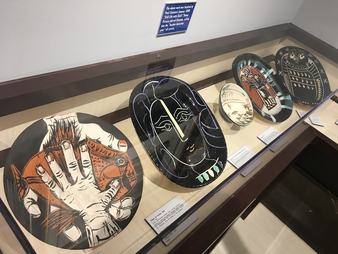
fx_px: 283
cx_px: 169
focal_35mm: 29
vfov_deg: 48.2
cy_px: 127
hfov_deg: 61.7
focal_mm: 4.15
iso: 50
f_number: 2.2
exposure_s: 1/30
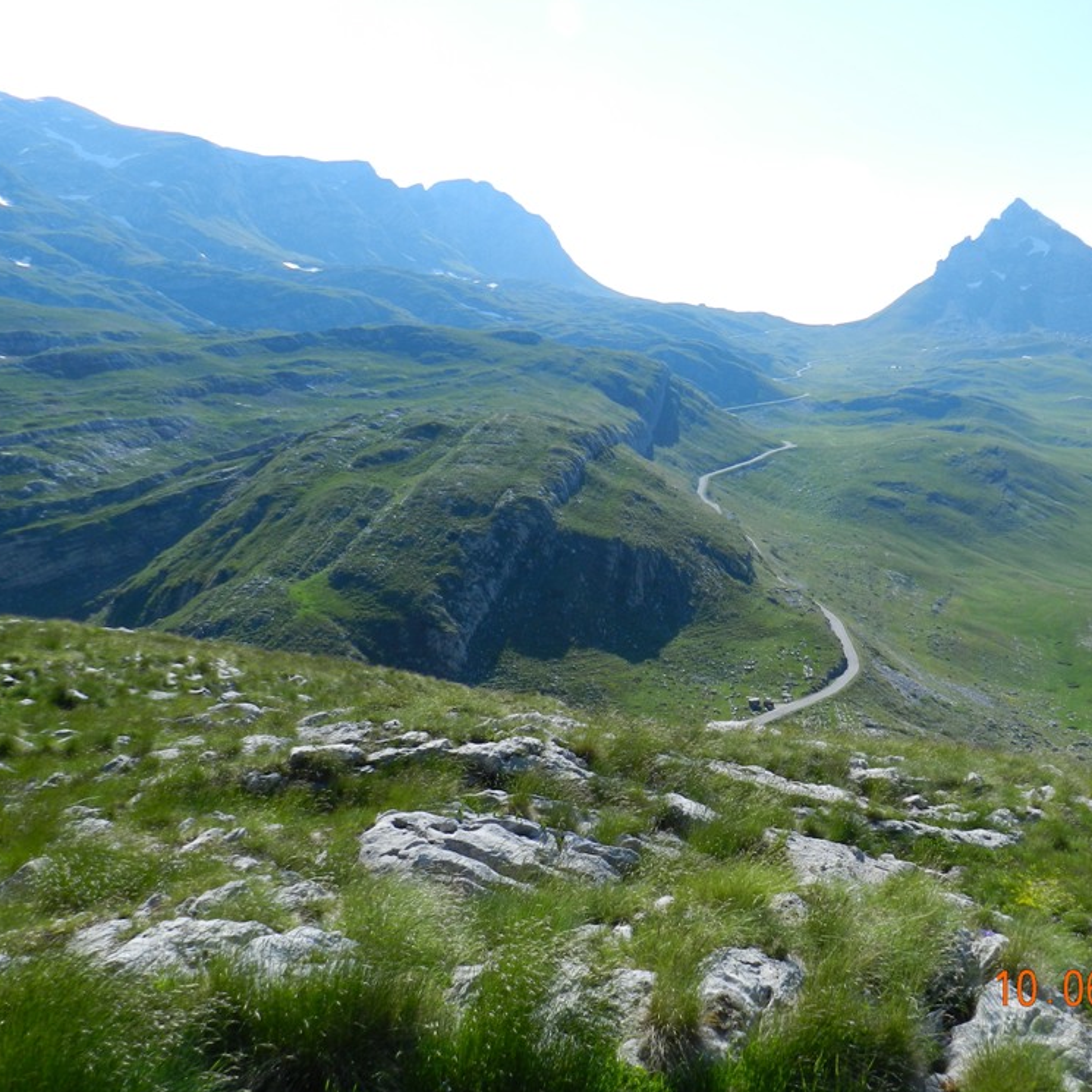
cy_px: 542
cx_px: 704
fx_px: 1213
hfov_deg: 47.9
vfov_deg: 48.5
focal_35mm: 34
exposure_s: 1/800
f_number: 4.5
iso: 160
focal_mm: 5
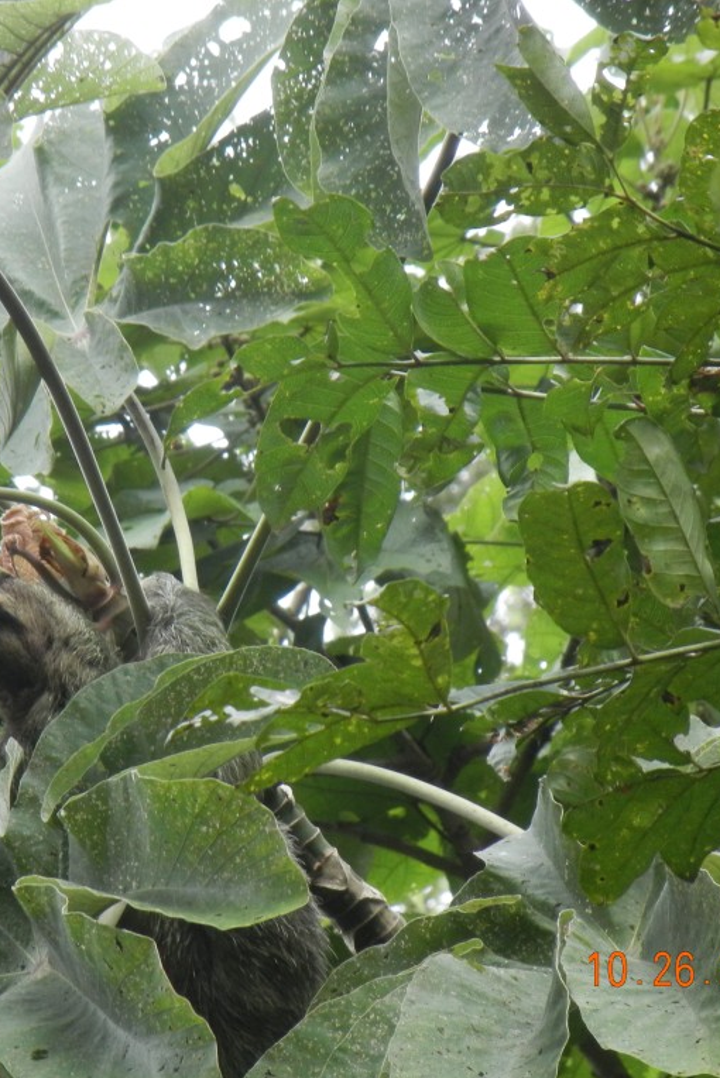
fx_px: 12528
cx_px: 306
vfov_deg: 4.9
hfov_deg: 3.3
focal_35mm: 418
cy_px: 540
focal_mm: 54
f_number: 5.6
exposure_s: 1/58.1
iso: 385
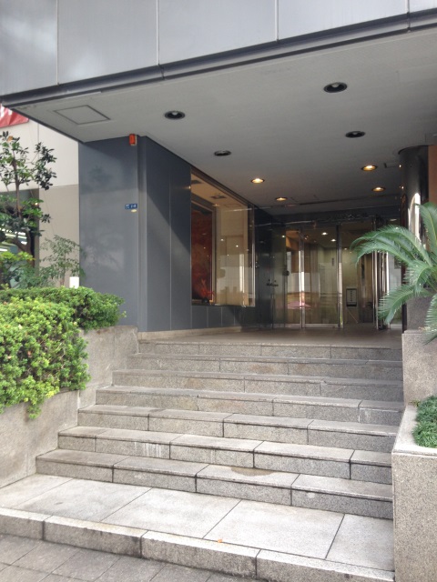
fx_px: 555
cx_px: 218
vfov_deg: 55.4
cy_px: 291
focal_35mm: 33
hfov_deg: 42.9
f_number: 2.4
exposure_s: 1/30
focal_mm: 4.12
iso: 50
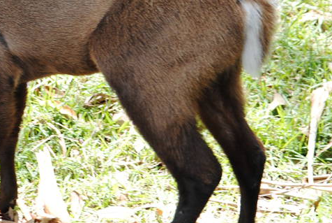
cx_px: -44
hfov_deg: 4.0
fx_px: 4748
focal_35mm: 514
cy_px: 112
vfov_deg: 2.7
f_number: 4.8
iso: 125
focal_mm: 102
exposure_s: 1/125
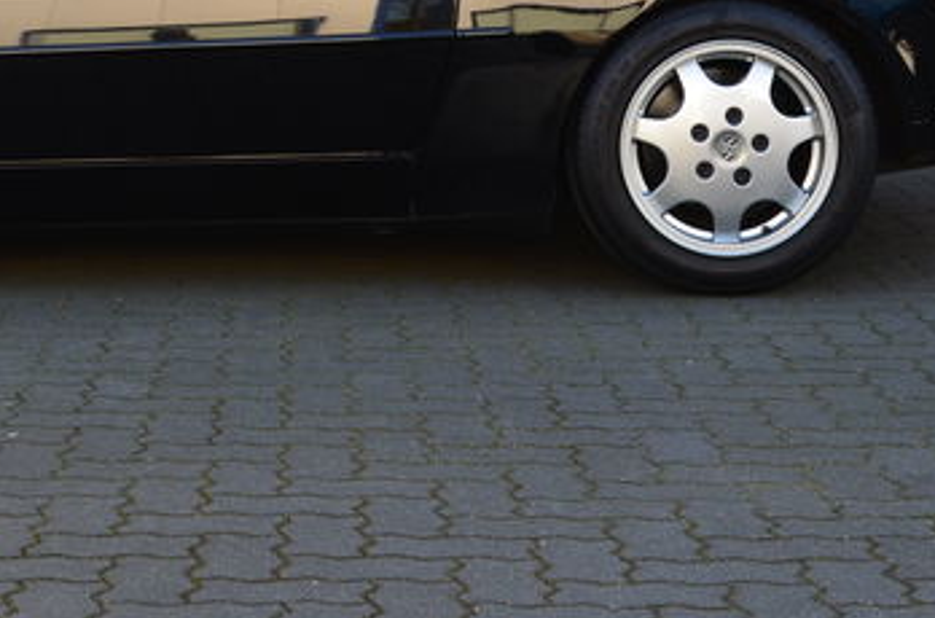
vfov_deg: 12.6
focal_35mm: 106
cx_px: 169
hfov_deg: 19.1
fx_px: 2746
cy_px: -51
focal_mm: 32
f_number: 9
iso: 400
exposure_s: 1/100
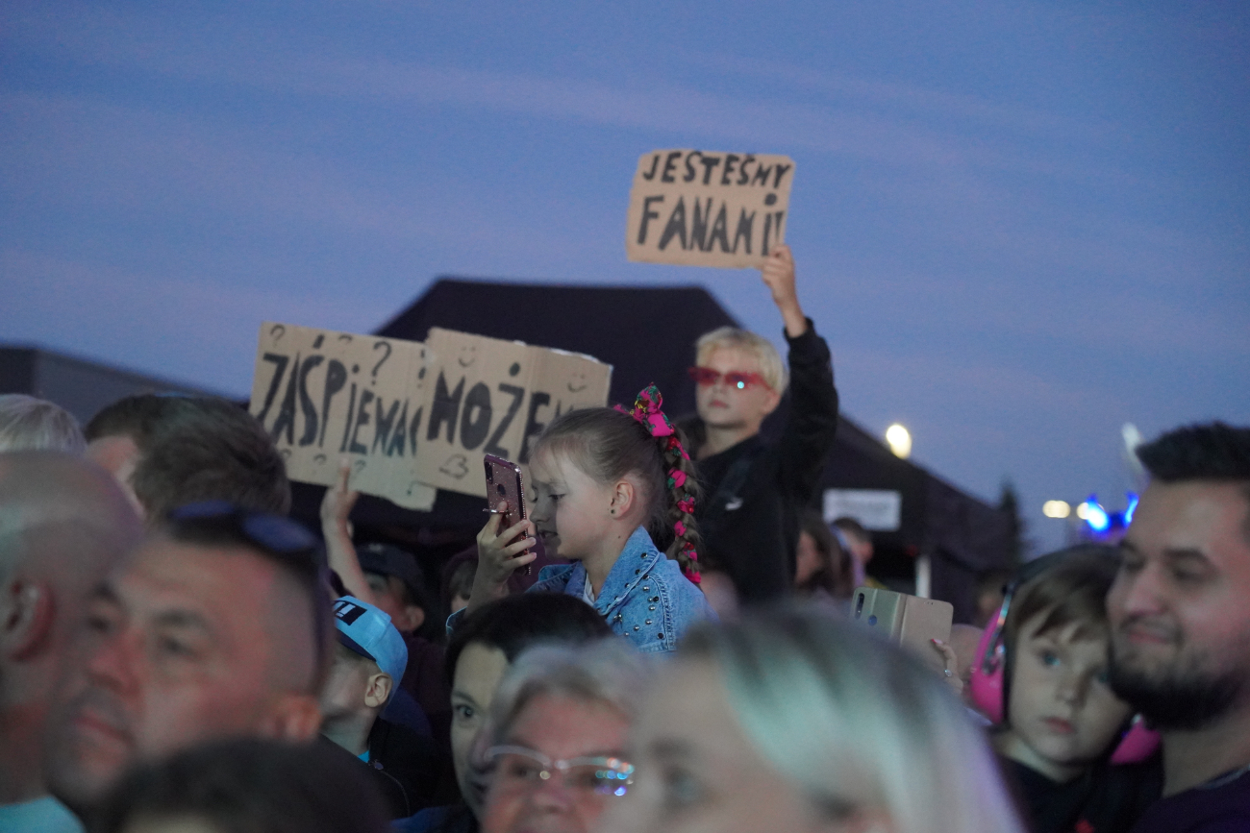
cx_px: 625
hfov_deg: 19.5
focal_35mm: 105
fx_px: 3646
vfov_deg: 13.0
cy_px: 416
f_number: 4
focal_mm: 105
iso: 12800
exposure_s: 1/80
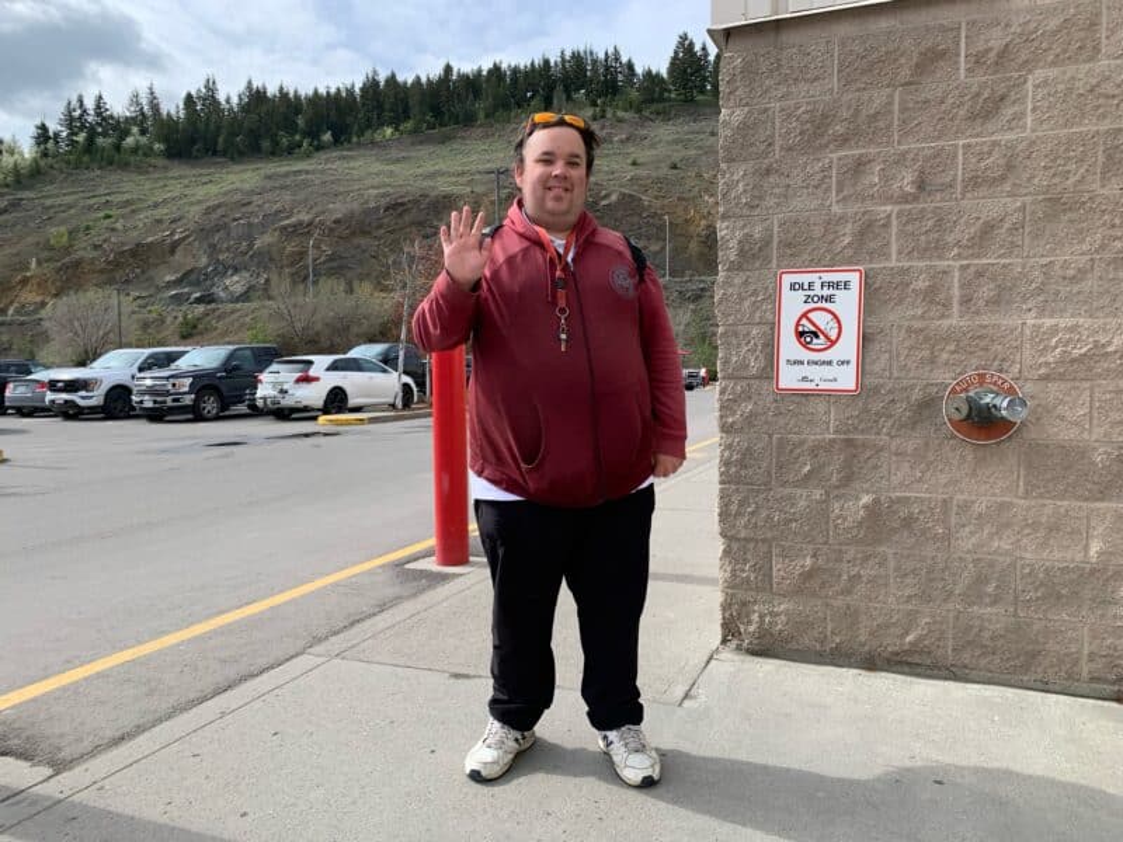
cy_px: 421
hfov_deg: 67.3
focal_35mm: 26
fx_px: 843
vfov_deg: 53.1
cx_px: 562
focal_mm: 4.25
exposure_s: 1/1176
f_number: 1.8
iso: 25
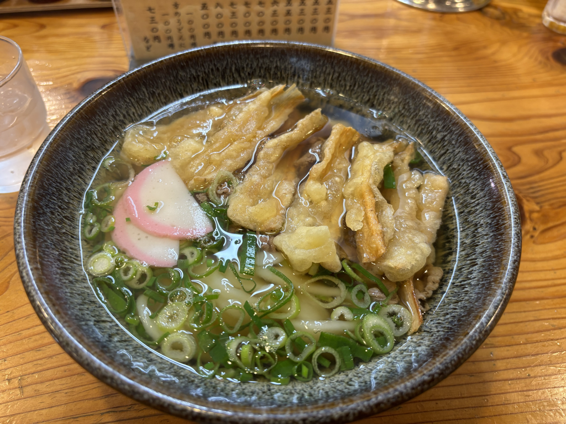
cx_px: 283
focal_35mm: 26
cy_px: 212
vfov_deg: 53.1
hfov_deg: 67.3
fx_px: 425
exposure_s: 1/60
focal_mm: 5.96
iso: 125
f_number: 1.6
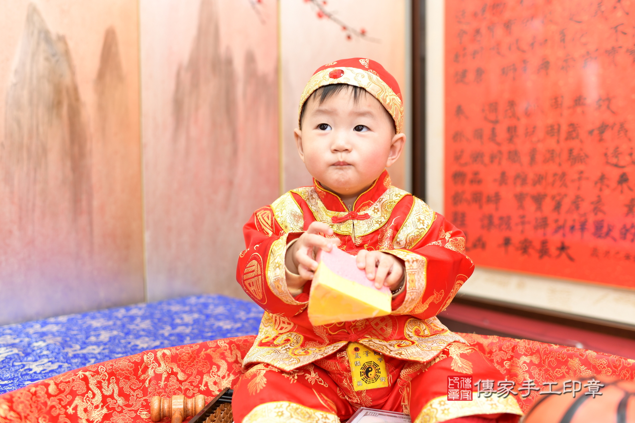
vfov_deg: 37.9
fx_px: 617
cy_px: 212
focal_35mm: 35
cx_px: 318
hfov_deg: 54.4
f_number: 2.8
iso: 400
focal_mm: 35
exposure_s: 1/200
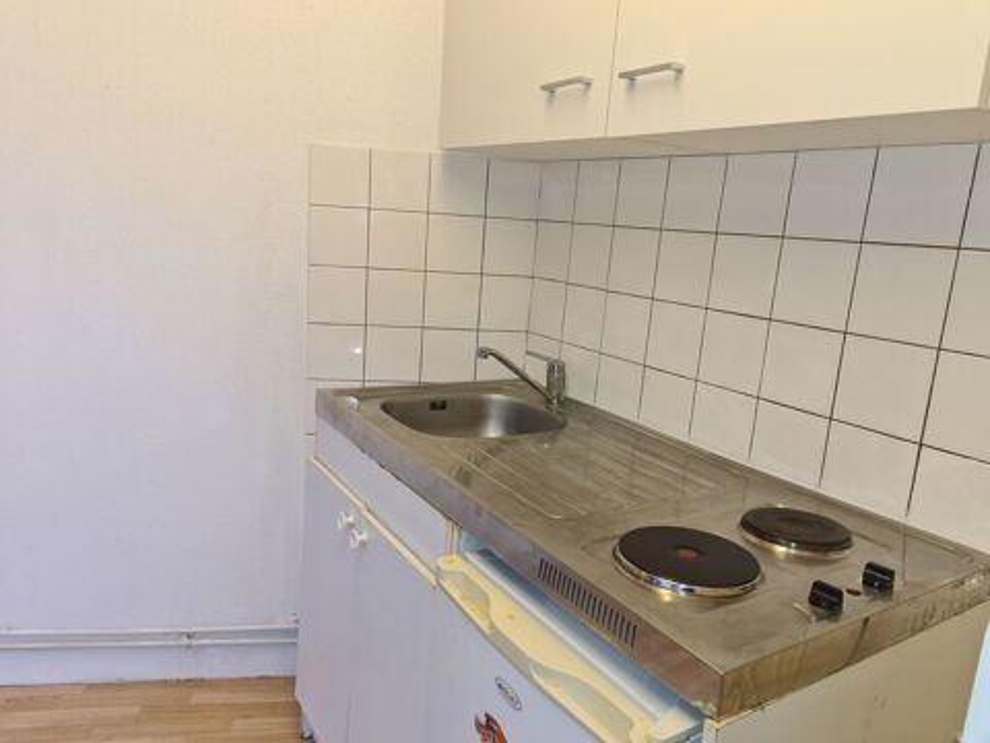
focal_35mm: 26
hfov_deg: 67.3
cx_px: 495
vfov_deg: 53.1
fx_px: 744
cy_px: 372
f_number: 1.8
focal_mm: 5.4
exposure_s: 1/50
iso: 100
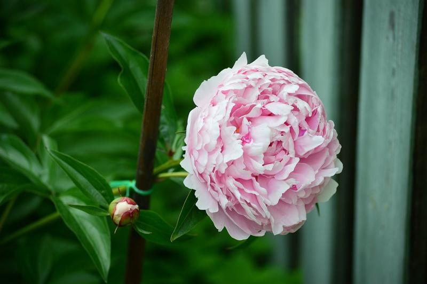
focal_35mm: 112
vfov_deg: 12.2
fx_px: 1333
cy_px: 142
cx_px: 214
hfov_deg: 18.2
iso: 100
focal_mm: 75
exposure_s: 1/160
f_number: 4.2
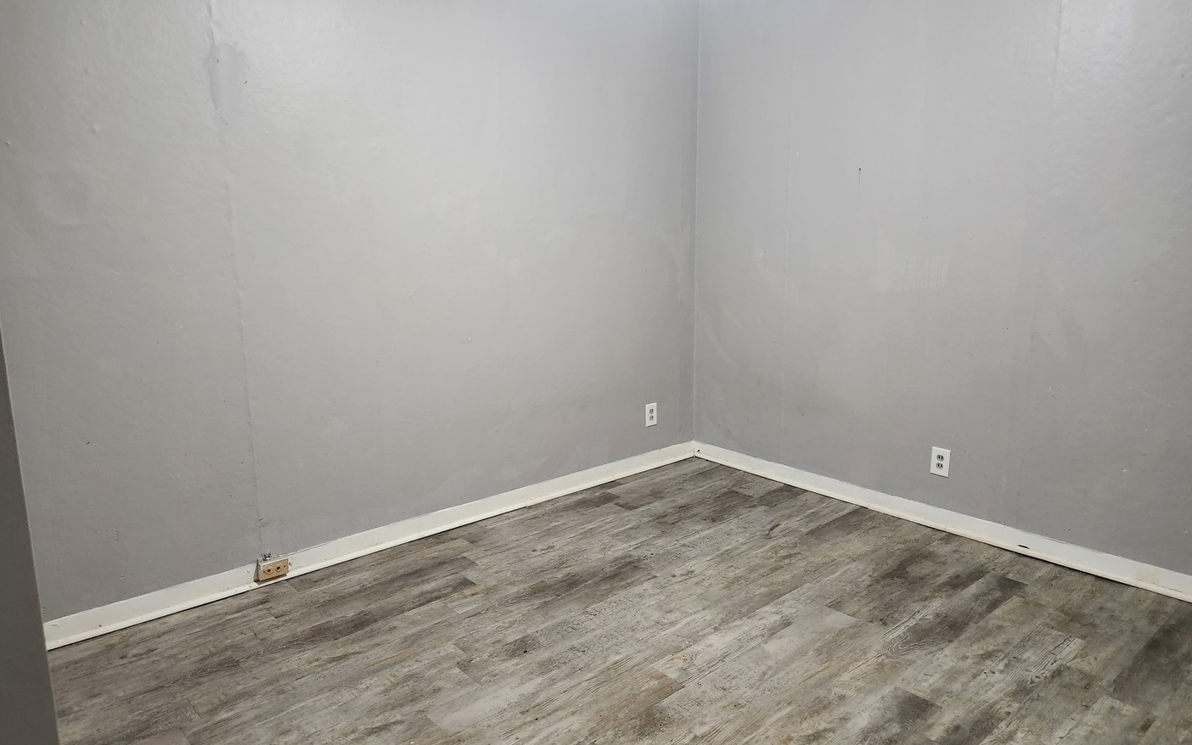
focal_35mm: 25
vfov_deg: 49.3
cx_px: 604
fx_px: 812
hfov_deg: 72.5
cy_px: 367
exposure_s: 1/30
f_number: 1.8
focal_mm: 5.4
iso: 640
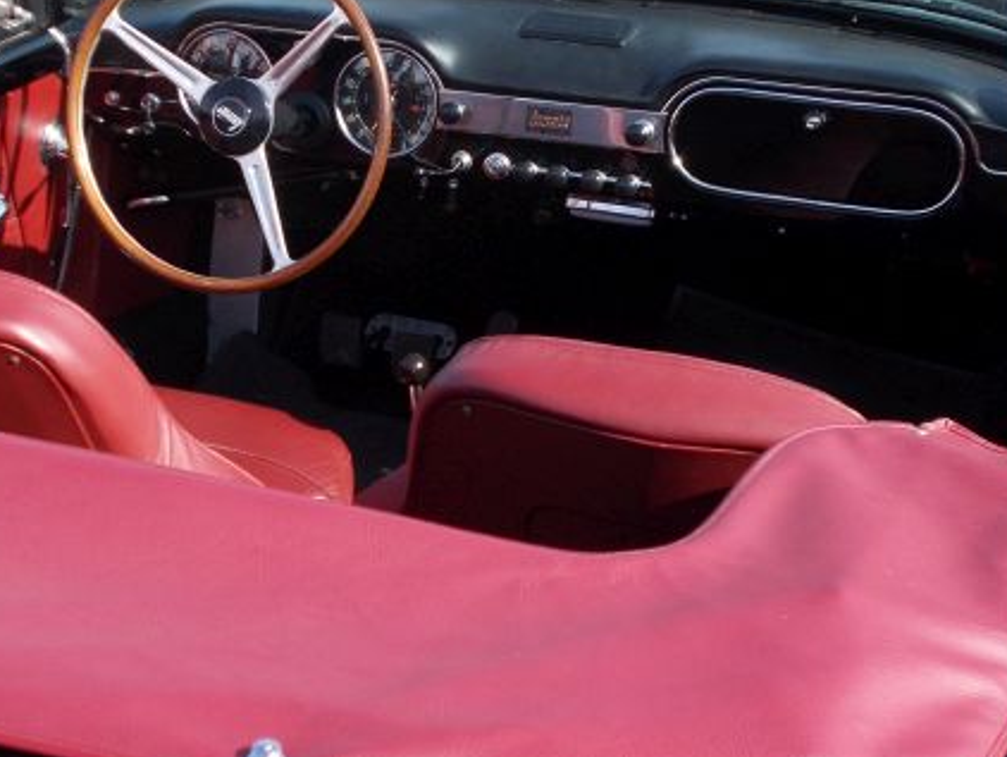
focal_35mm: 75
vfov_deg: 19.6
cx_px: 406
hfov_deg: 25.9
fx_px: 2183
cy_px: 330
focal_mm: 7.9
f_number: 4.2
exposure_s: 1/250
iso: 80
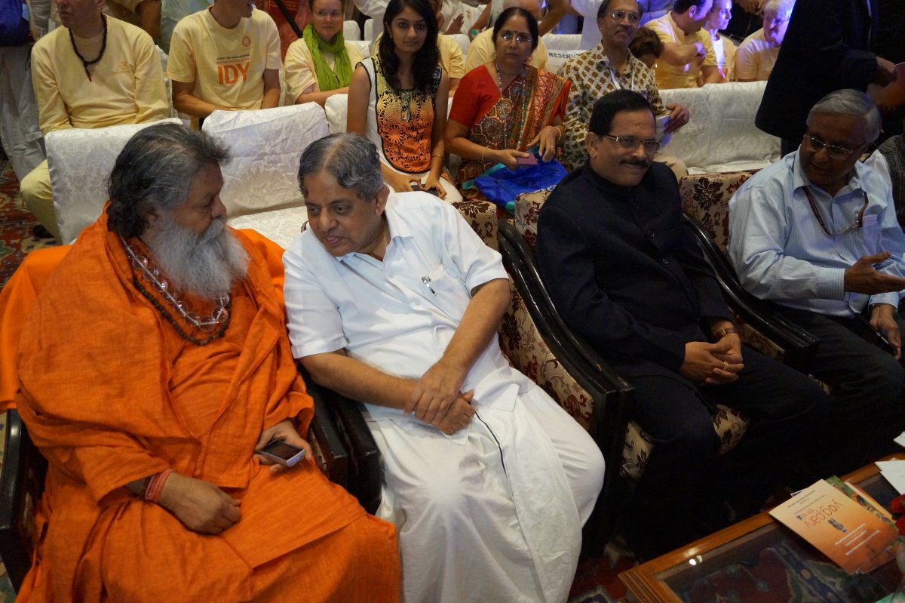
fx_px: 678
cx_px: 452
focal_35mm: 27
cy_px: 302
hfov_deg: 67.4
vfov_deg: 47.9
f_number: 3.5
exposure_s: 1/160
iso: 3200
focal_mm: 18
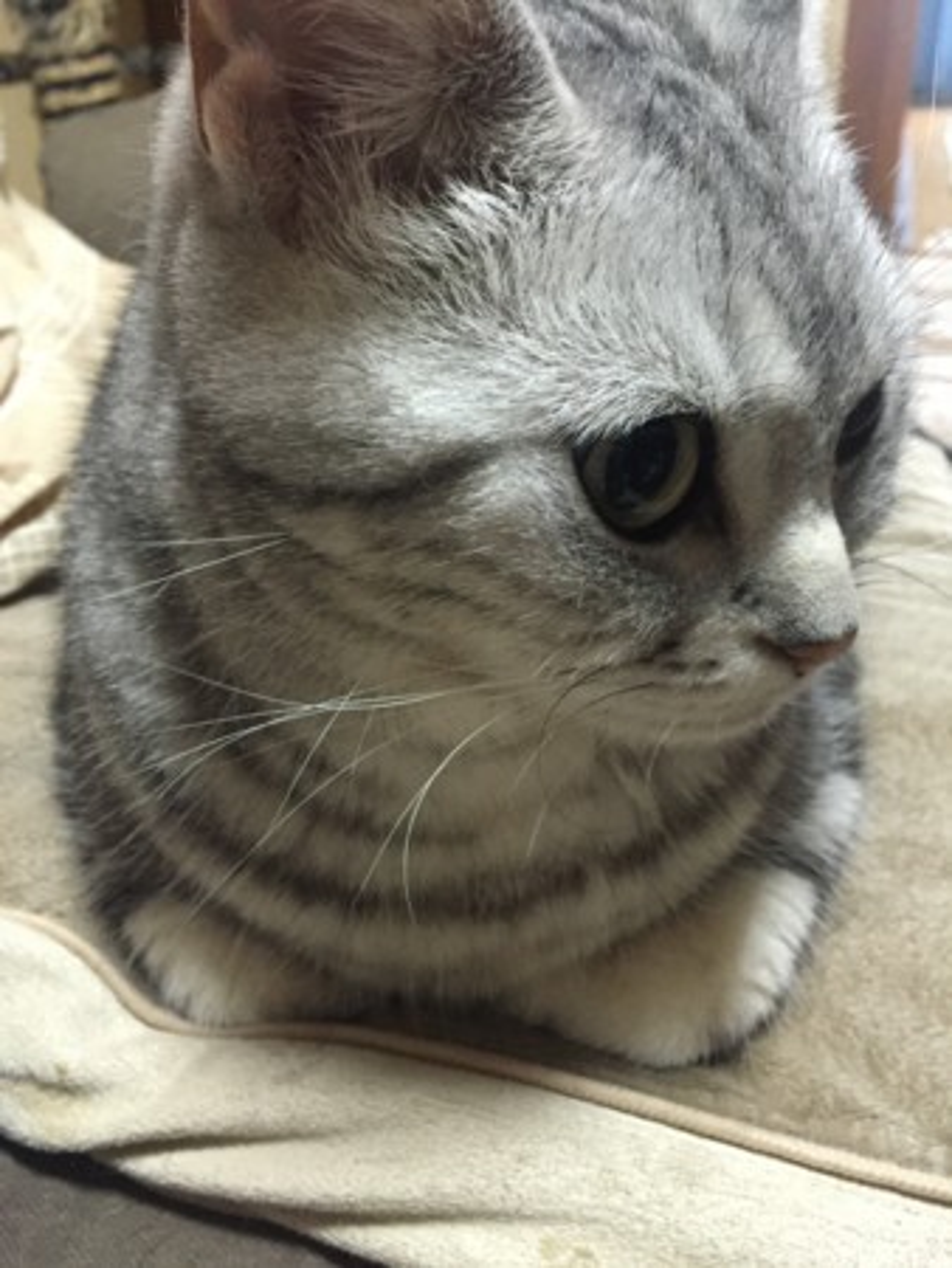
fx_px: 1062
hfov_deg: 48.3
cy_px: 634
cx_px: 476
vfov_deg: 61.6
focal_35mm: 29
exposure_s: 1/15
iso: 320
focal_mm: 4.15
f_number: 2.2
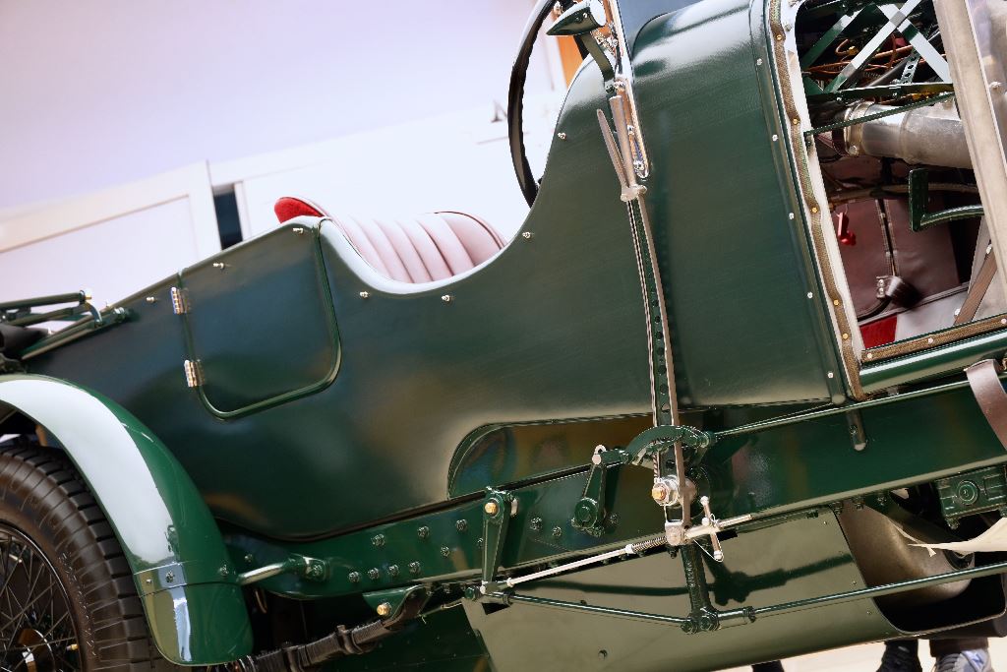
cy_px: 336
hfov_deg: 36.9
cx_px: 504
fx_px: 1511
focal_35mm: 54
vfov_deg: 25.1
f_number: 5
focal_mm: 54
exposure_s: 1/20
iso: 800
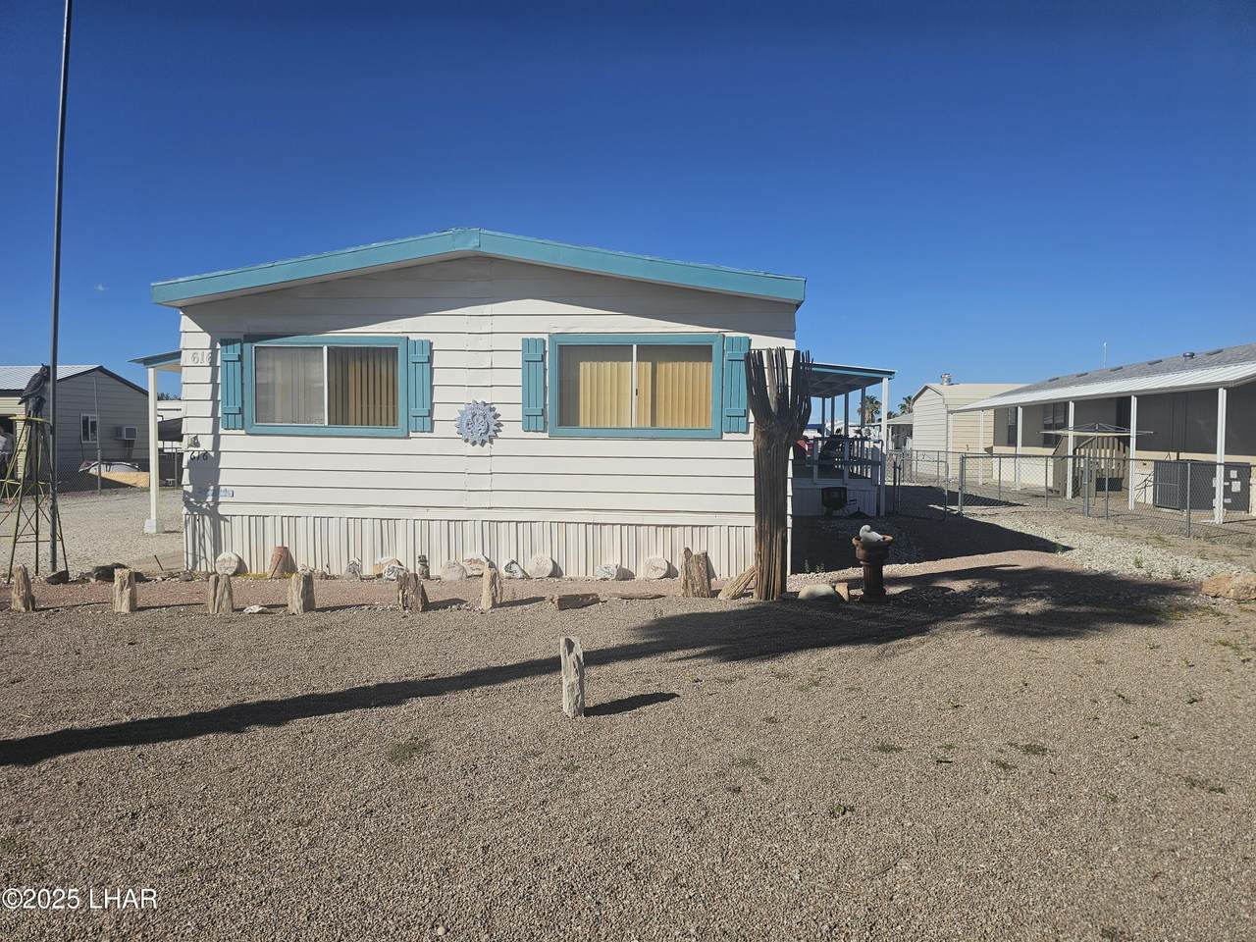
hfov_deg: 73.9
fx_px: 835
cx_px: 628
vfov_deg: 58.9
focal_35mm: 23
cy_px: 471
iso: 10
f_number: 1.7
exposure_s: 1/1765
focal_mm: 6.3
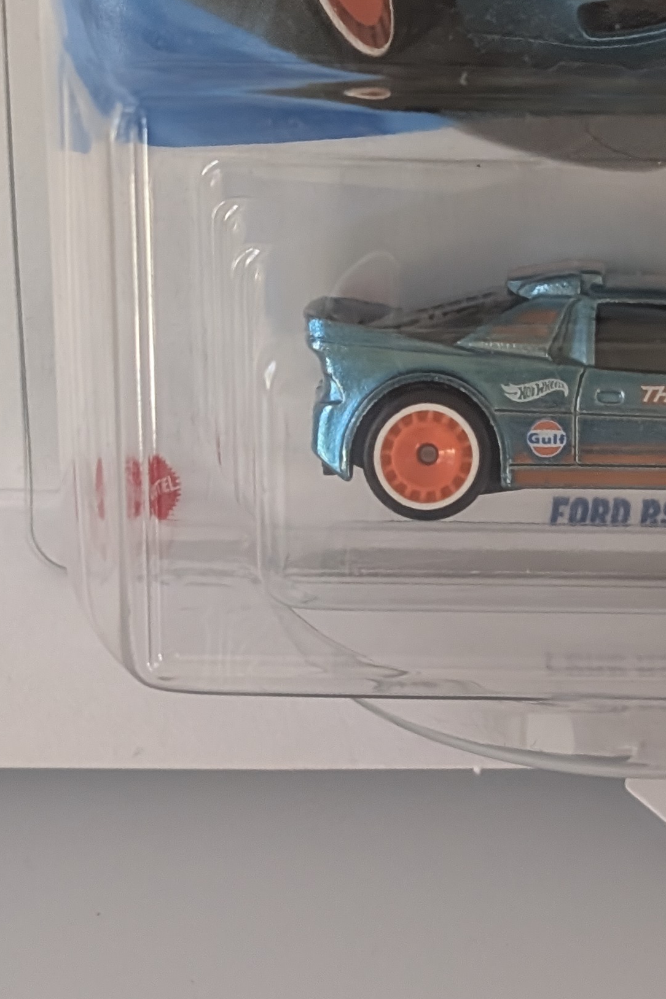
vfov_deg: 15.6
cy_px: -108
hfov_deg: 10.6
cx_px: 649
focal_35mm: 128
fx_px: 3553
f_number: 1.68
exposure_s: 1/65.1
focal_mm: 6.9
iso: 263
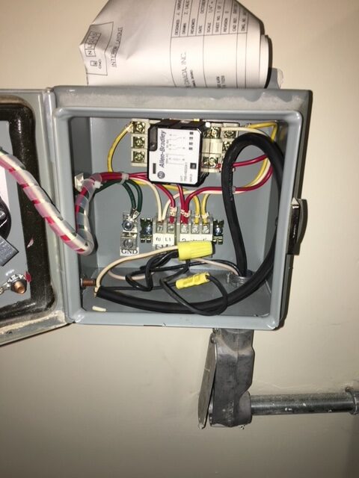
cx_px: 180
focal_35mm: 29
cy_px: 239
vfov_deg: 61.7
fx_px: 401
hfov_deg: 48.2
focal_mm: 4.15
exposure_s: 1/41
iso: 25
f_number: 2.2
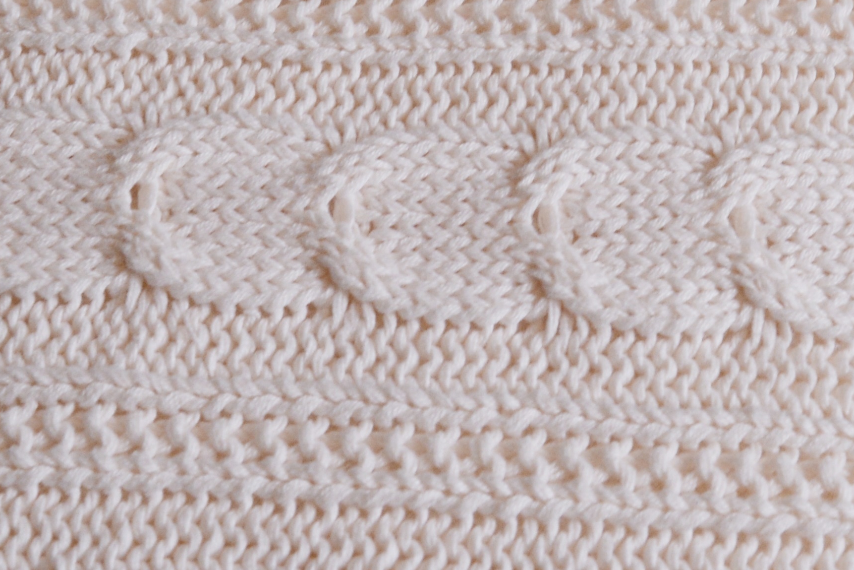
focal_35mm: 94
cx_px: 568
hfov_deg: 21.6
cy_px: -41
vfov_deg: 14.3
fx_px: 2230
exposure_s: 1/80
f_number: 4.5
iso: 400
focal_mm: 18
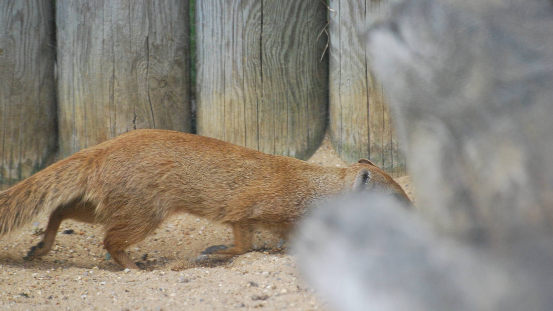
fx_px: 6935
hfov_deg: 4.6
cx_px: 276
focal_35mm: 473
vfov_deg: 2.6
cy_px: 175
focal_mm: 300
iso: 800
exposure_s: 1/500
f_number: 5.6
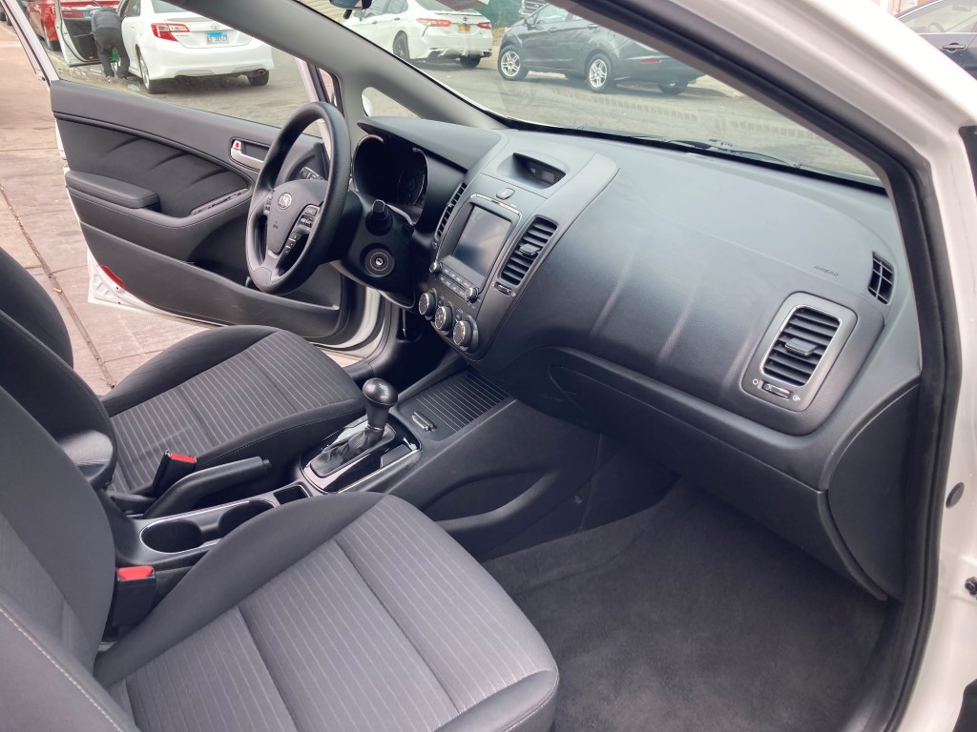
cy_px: 366
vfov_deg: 49.7
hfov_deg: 63.4
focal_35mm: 28
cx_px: 488
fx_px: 790
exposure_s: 1/138
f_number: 1.8
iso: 20
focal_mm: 3.99
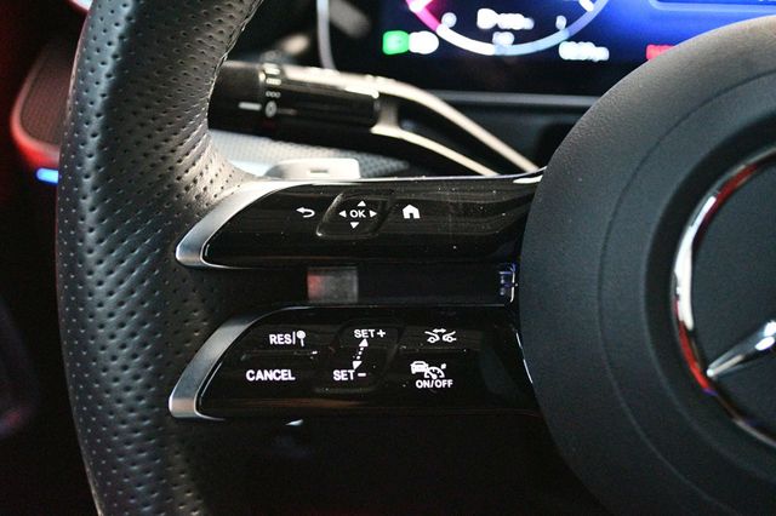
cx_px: 388
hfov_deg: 38.2
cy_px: 258
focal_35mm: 52
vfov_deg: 26.0
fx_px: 1120
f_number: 5
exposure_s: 1/30
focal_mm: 35
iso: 12800
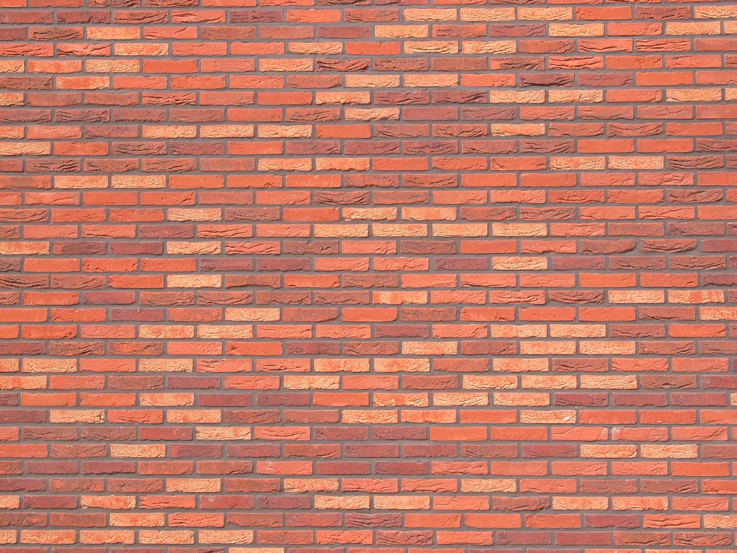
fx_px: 1661
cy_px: 276
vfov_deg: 18.9
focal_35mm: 78
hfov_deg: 25.0
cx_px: 368
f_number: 5.4
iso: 100
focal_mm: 19.9
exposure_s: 1/253
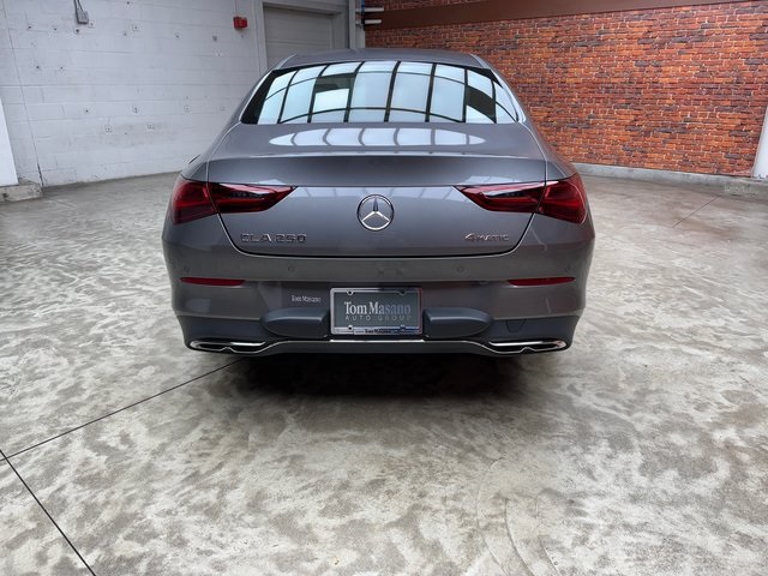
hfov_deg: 71.6
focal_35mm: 24
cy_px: 288
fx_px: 532
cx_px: 384
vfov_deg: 56.8
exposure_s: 1/120
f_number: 1.78
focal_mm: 6.76
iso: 50
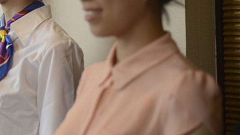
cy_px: 28
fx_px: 751
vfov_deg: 10.3
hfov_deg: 17.7
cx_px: -6
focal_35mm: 118
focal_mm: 50
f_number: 2
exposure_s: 1/200
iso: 400
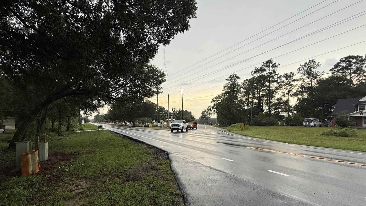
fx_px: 165
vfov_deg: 63.6
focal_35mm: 17
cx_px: 173
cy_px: 118
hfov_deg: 95.8
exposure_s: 1/217
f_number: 2.2
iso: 50
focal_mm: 2.22
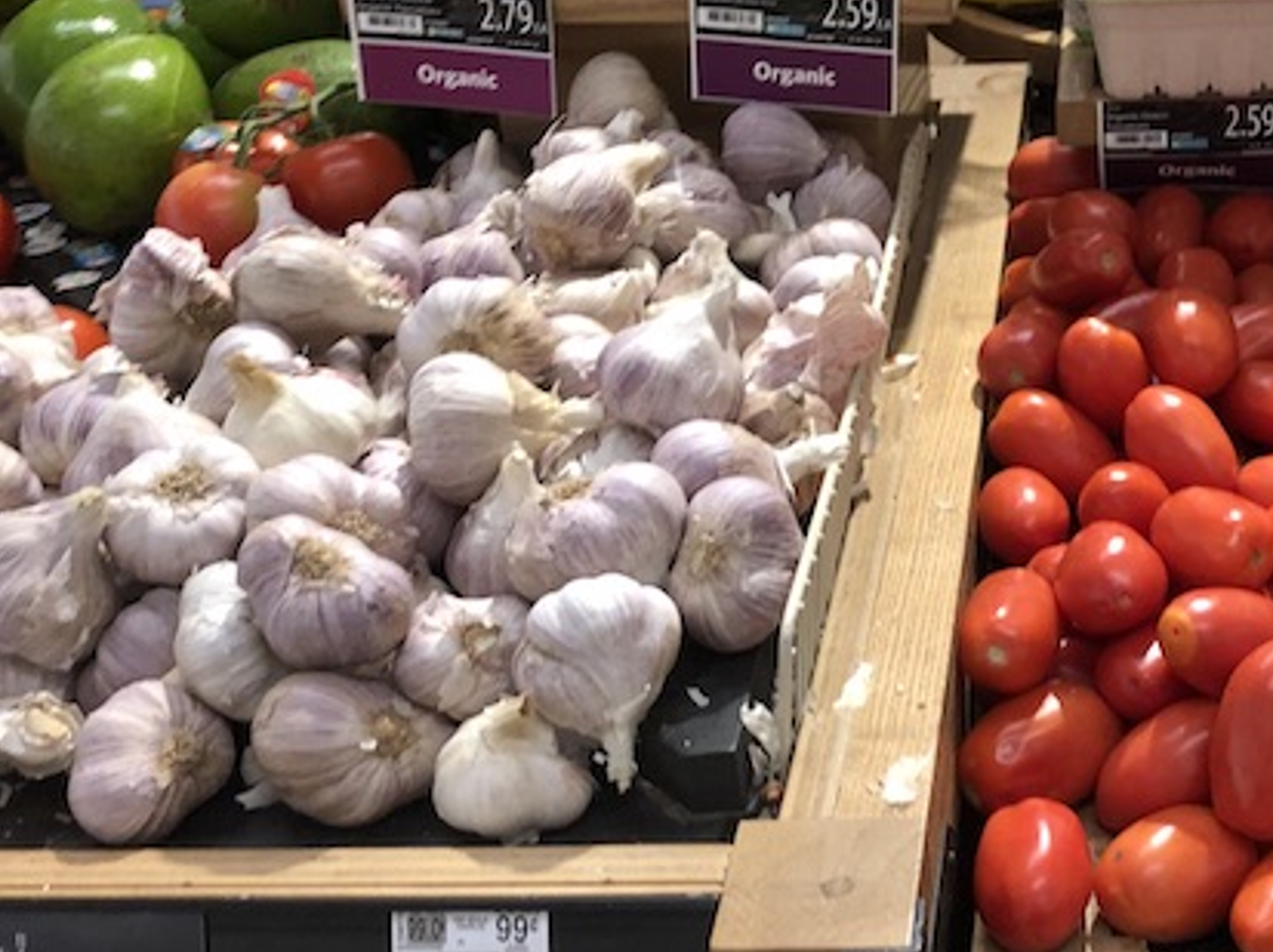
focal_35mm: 57
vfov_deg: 25.6
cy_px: 456
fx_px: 2094
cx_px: 1048
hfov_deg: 32.7
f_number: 1.8
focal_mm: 3.99
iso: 40
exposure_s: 1/30
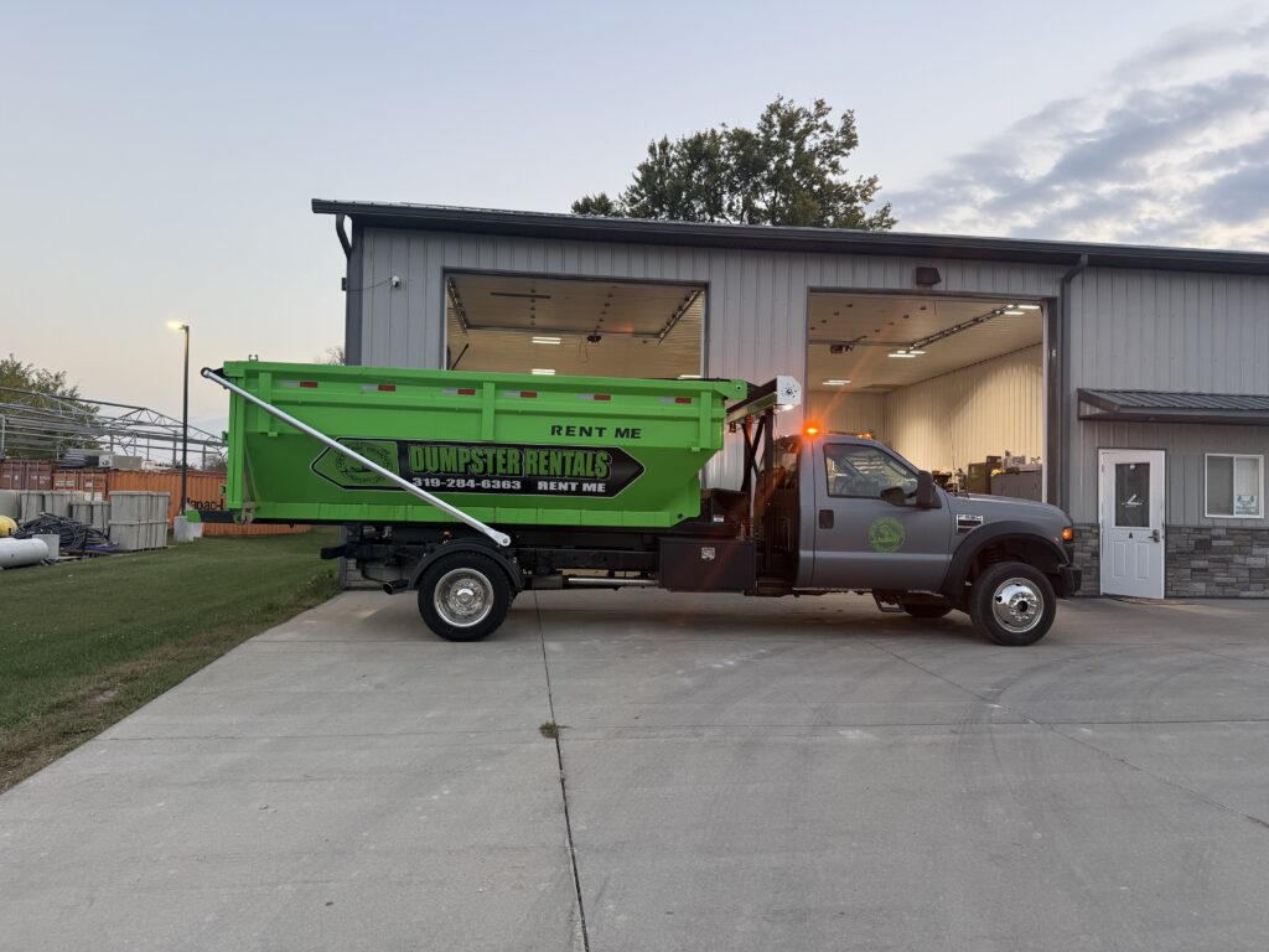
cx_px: 634
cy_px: 476
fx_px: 880
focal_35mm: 24
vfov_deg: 56.8
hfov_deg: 71.6
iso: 125
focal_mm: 6.76
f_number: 1.78
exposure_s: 1/120
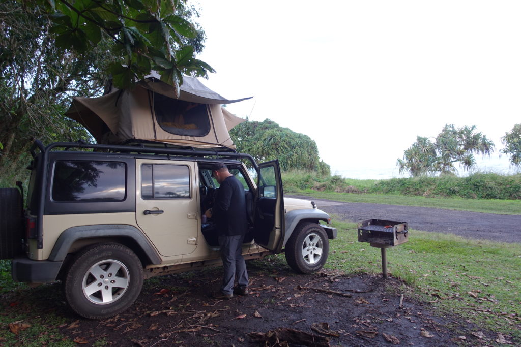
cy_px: 174
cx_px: 260
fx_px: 347
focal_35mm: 24
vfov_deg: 53.1
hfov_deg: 73.7
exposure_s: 1/30
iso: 125
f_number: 2.2
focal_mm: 8.8
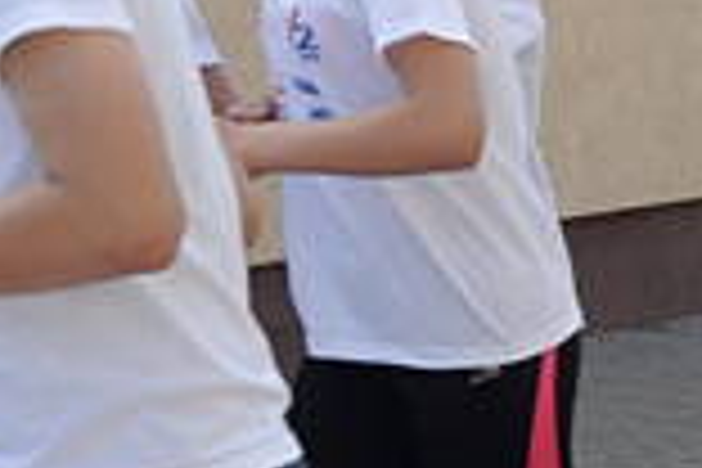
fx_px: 3822
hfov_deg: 9.4
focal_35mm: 196
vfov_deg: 7.0
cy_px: 281
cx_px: 1692
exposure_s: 1/500
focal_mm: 24
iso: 800
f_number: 11
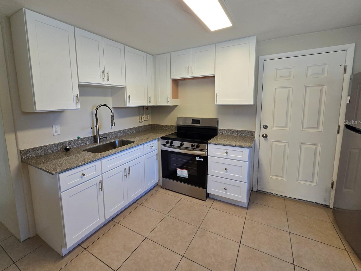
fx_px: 156
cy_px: 122
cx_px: 160
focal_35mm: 15
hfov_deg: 97.8
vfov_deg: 81.5
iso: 50
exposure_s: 1/60
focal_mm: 2.2
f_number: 2.2
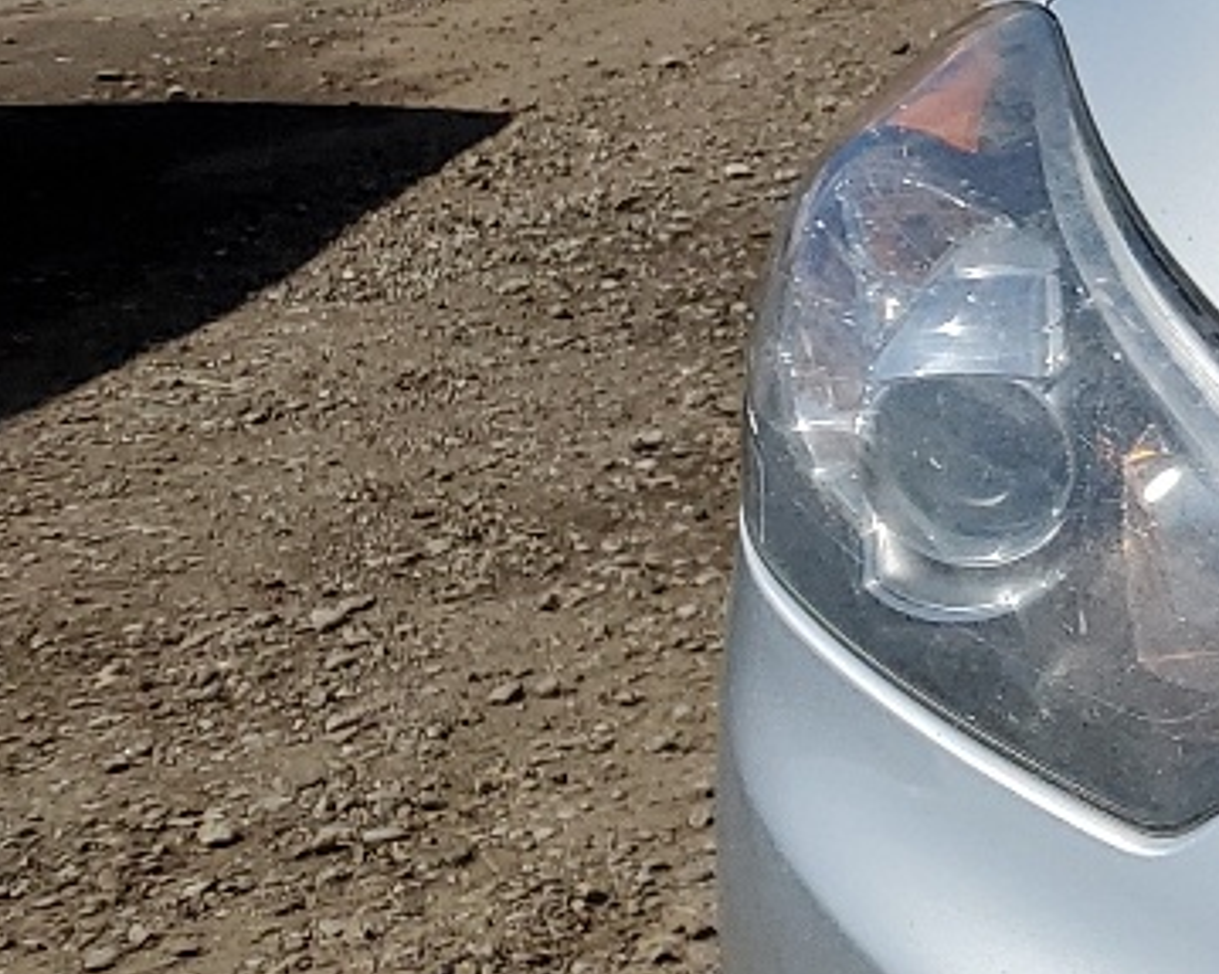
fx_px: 4076
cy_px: 458
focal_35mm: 113
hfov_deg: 13.6
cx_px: 2696
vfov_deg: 13.6
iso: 50
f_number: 1.5
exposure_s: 1/10000
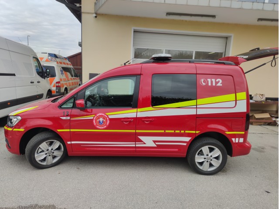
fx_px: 193
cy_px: 104
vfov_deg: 56.8
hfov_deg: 71.6
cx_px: 140
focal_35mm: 24
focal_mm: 6.72
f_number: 1.69
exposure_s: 1/1046
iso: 101
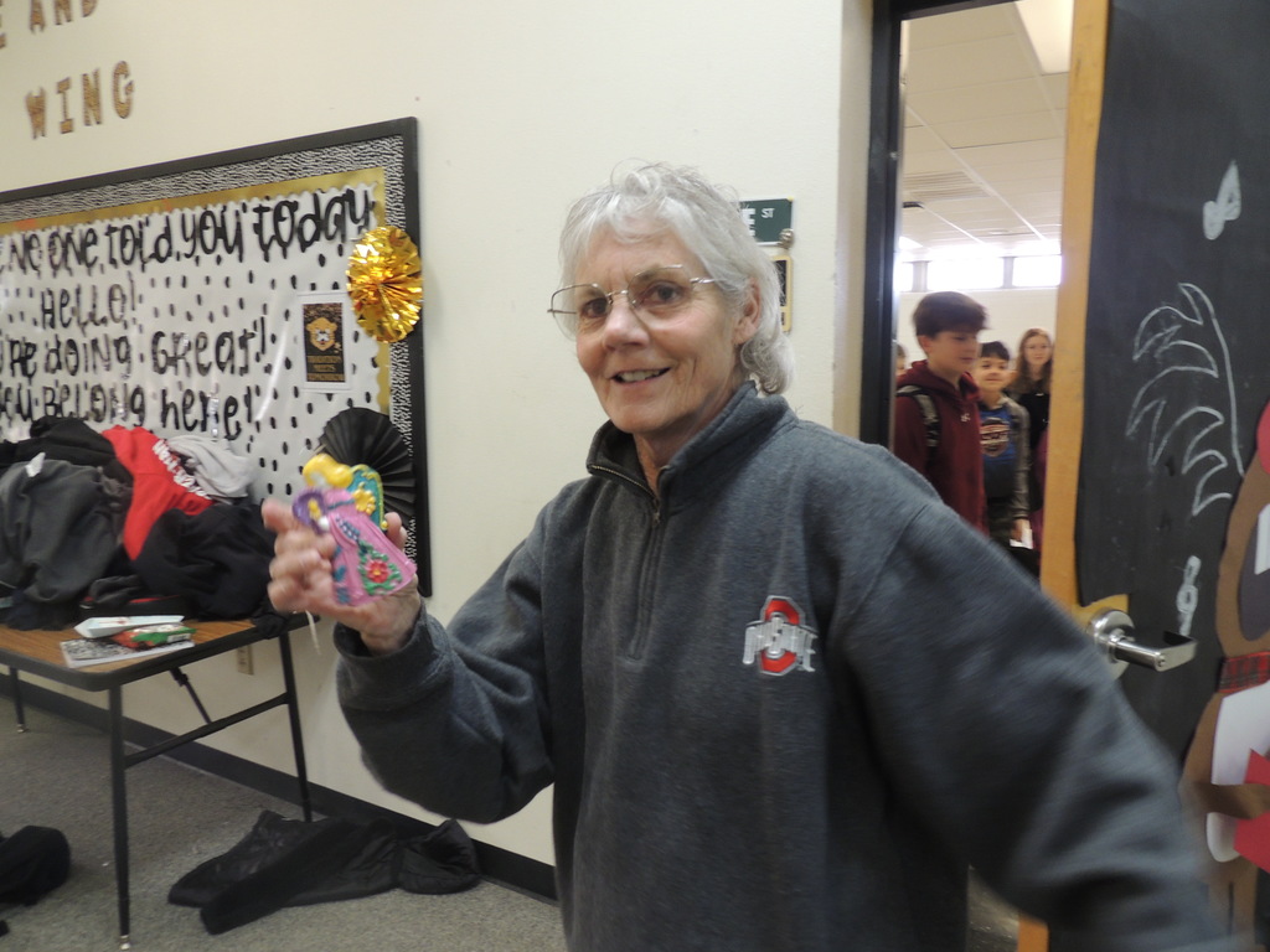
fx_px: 881
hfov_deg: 71.6
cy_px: 476
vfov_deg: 56.8
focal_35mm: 24
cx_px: 635
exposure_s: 1/30
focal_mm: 4.3
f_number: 3
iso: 250
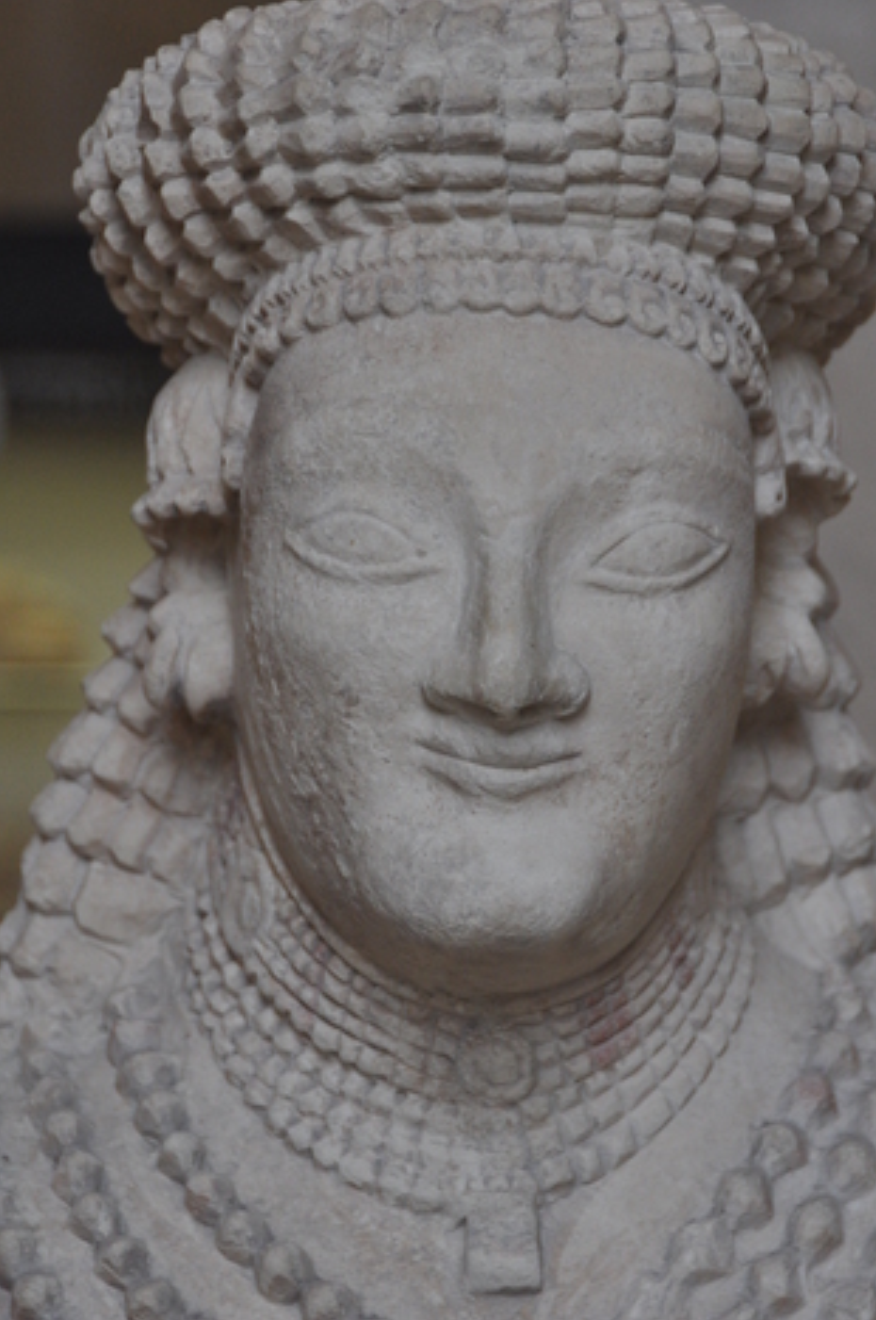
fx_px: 6223
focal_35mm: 170
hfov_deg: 8.1
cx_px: 462
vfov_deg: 12.1
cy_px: 724
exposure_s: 1/125
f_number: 5
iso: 640
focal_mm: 80
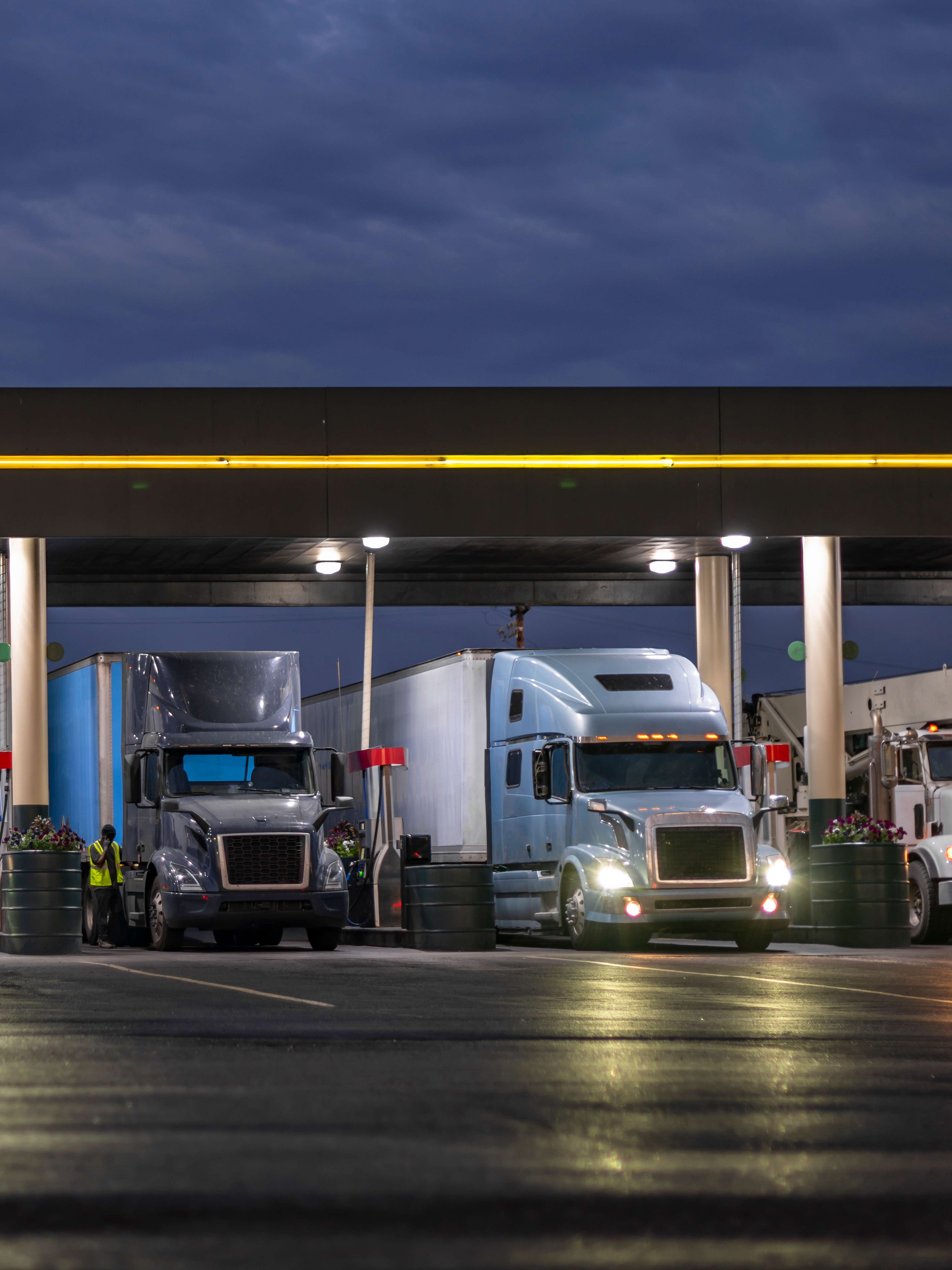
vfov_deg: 26.7
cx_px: 167
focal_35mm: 73
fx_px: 2677
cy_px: 637
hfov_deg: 19.9
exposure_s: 1/20
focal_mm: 50
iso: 100
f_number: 1.8
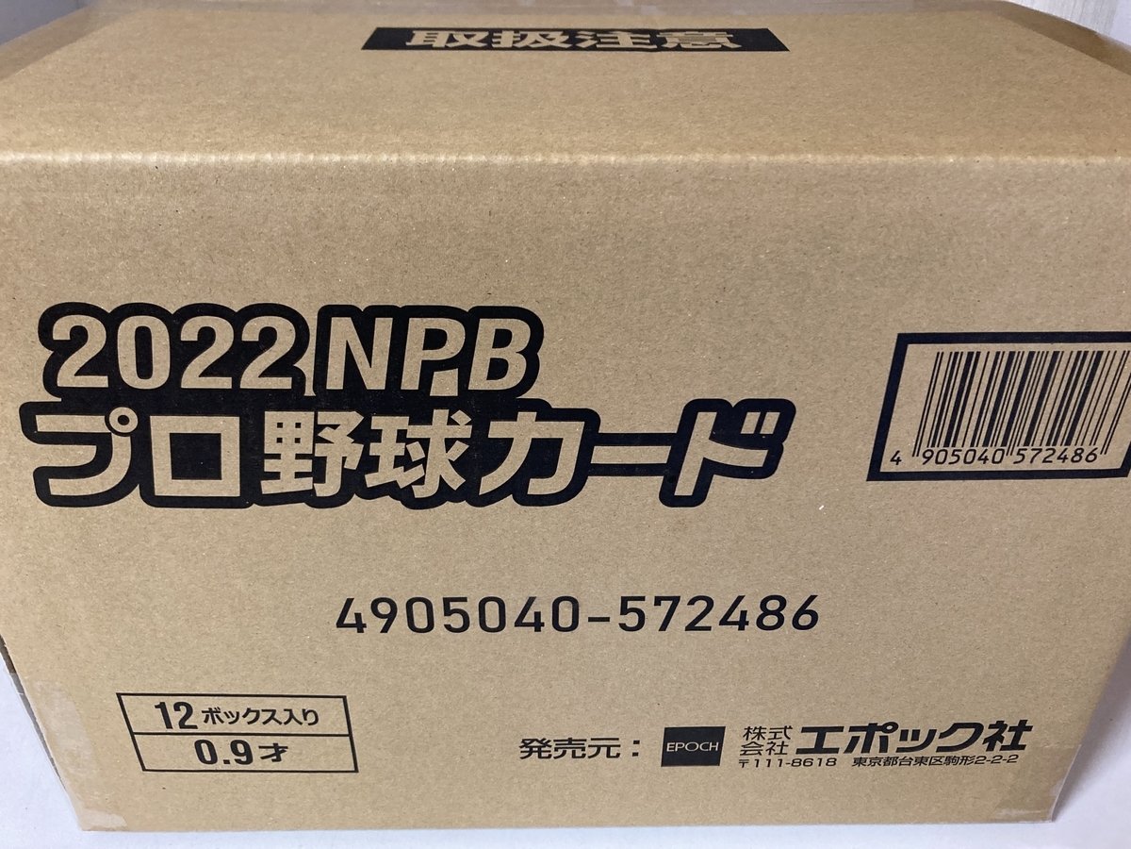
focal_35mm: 28
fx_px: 915
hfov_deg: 63.4
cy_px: 424
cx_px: 566
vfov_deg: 49.7
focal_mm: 3.99
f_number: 1.8
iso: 250
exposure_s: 1/40
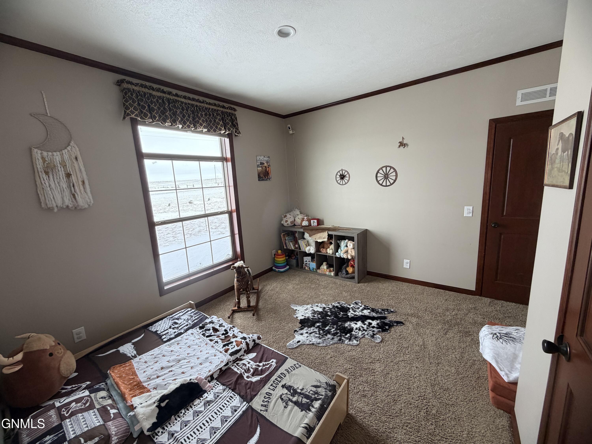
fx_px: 239
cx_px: 296
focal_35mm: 14
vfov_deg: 85.7
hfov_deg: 102.1
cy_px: 222
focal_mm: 2.22
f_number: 2.2
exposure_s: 1/121
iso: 160
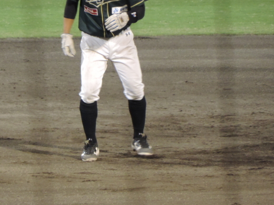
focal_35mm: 1112
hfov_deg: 1.8
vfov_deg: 1.3
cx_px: 95
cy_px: 66
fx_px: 8802
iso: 800
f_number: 5.2
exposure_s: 1/50
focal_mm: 142.6
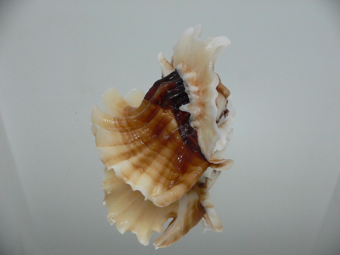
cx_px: 170
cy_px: 128
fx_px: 344
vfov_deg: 40.7
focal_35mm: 35
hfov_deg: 52.6
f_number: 2.8
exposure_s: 1/60
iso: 200
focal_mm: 4.6
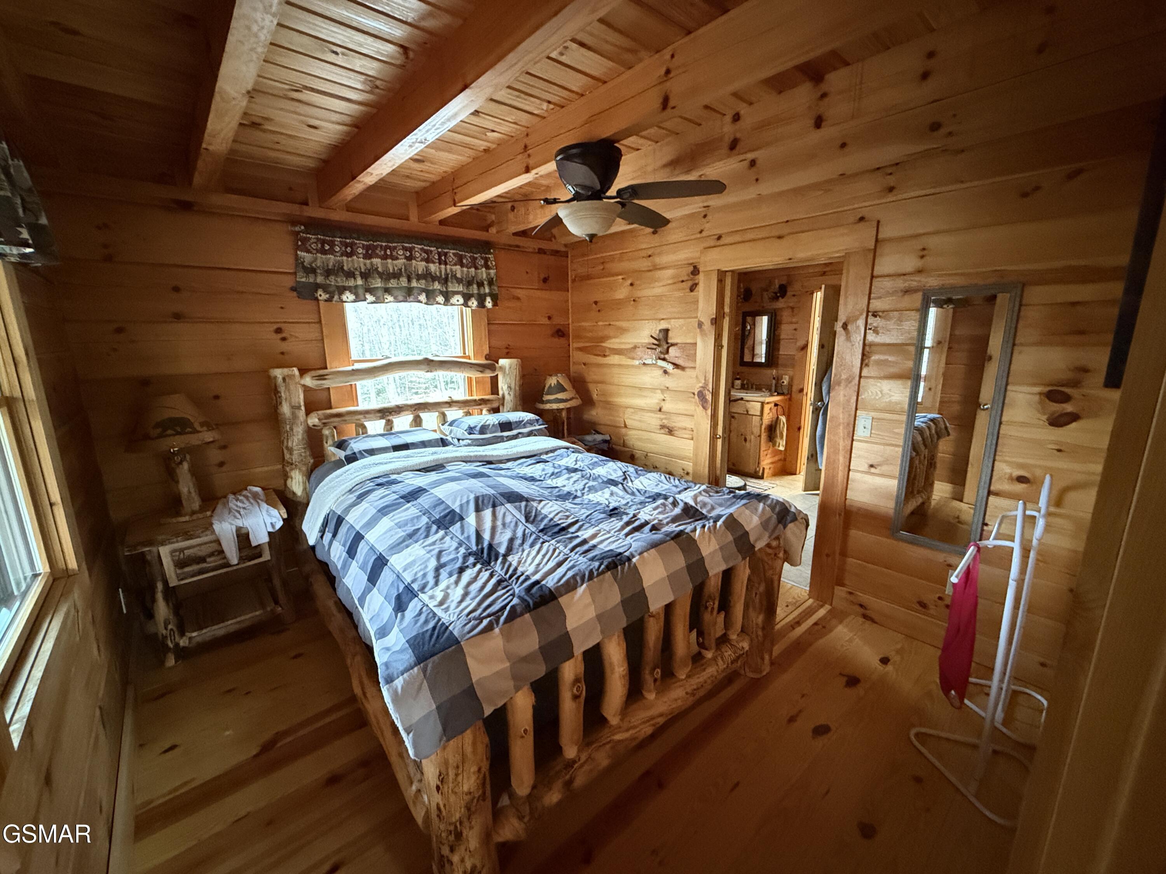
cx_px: 583
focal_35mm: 14
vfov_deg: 85.7
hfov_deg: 102.1
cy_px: 437
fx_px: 472
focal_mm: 2.22
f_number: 2.2
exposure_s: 1/55
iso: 1250
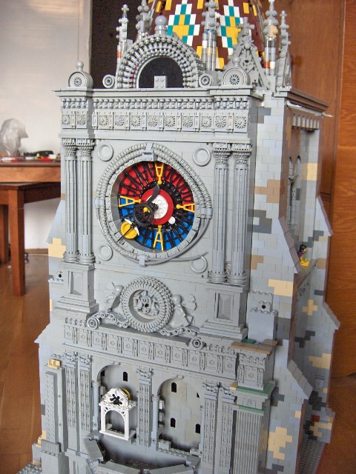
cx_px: 178
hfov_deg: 36.8
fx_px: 535
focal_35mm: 39
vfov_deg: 47.9
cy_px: 237
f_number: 2.8
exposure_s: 1/53.2
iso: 200
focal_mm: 8
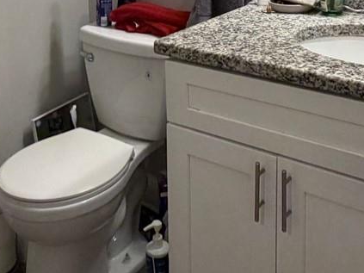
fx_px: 557
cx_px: 166
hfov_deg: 36.2
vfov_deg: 25.0
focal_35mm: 53
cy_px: -50
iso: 250
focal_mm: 2.22
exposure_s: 1/60
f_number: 2.2
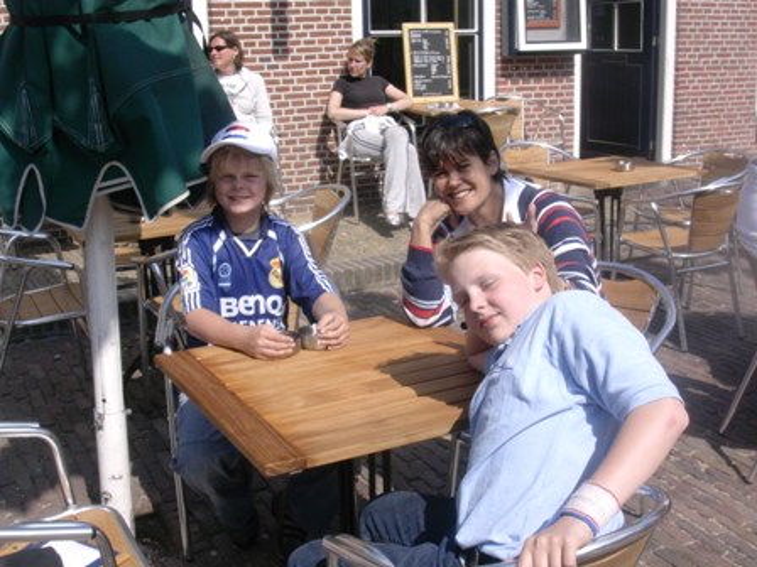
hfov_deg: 42.1
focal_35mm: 45
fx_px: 984
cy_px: 284
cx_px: 378
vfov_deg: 32.2
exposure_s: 1/332
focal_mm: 6.7
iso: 70
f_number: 5.8
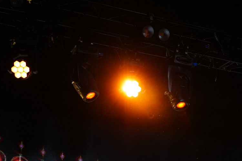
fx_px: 638
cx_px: 186
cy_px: 254
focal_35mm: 95
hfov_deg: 21.3
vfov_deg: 13.4
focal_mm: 28
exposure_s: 1/320
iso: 1600
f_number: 2.8
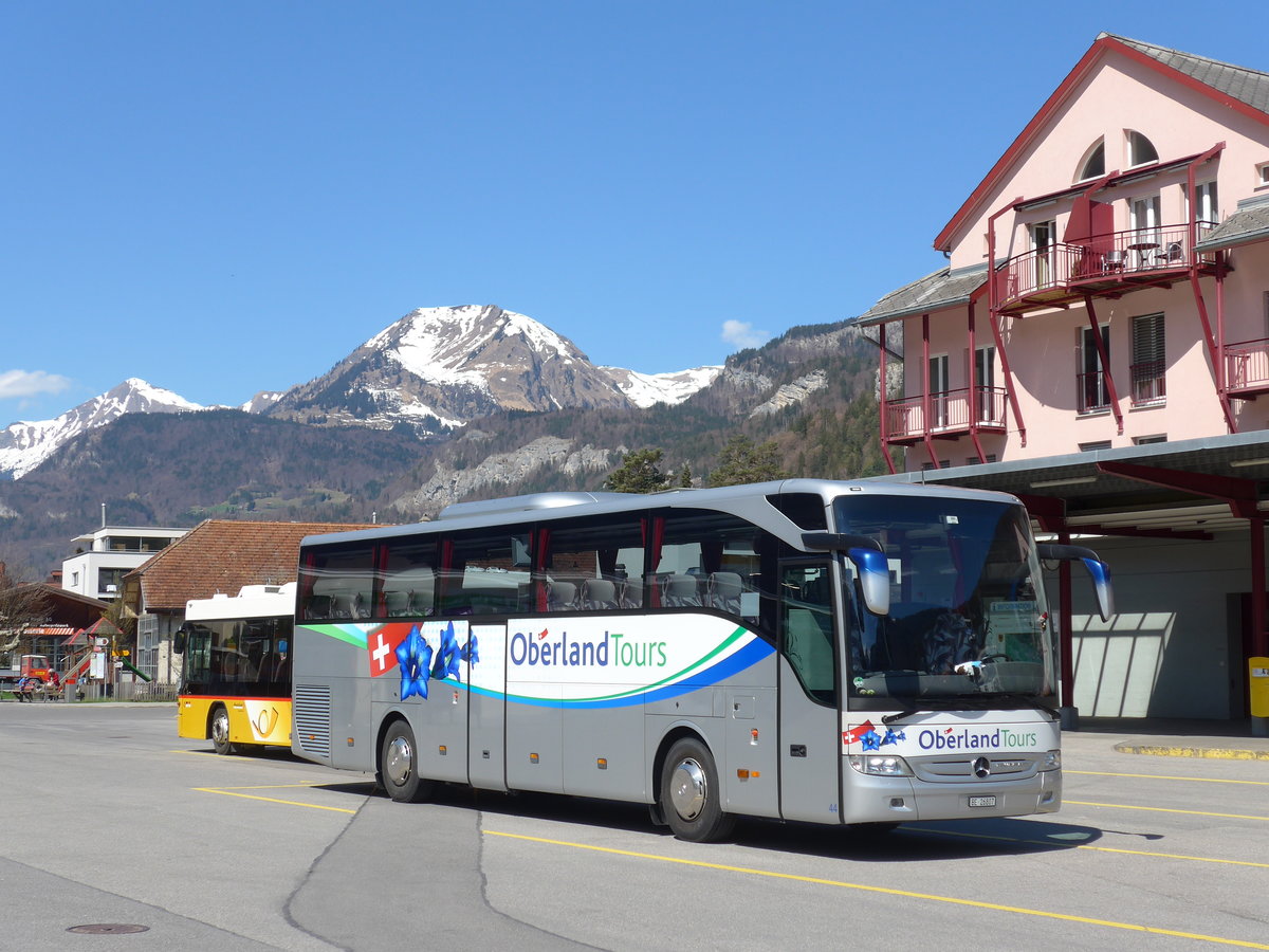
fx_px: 2016
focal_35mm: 55
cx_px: 634
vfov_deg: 26.6
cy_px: 476
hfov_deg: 34.9
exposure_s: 1/1300
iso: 80
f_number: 3.4
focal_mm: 11.3
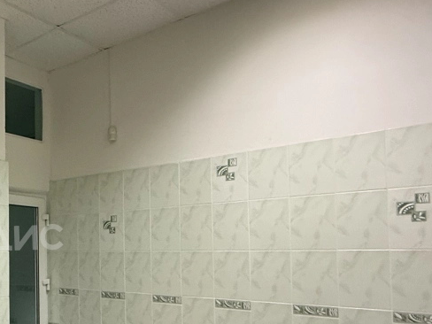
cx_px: -39
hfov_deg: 41.4
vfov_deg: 38.8
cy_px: 238
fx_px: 449
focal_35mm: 36
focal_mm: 2.22
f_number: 2.2
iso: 400
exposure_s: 1/50
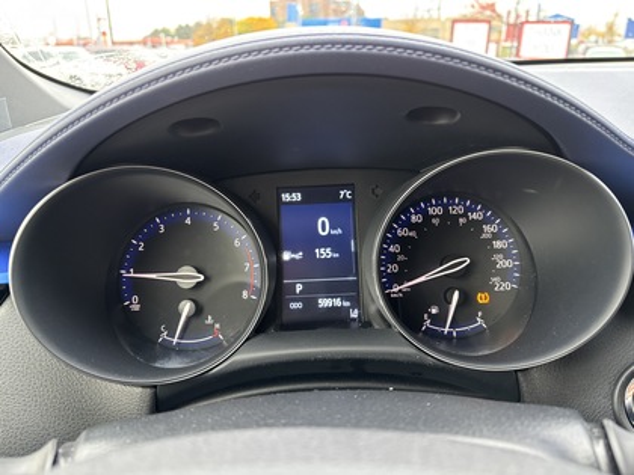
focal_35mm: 26
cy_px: 238
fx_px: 476
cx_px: 317
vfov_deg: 53.1
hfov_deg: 67.3
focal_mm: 5.96
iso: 400
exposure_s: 1/41
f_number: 1.6
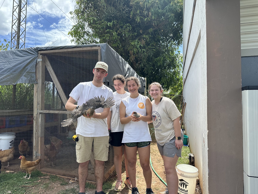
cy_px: 97
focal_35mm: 24
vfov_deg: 56.8
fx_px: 179
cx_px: 129
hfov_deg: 71.6
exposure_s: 1/2252
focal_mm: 6.86
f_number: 1.78
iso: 80
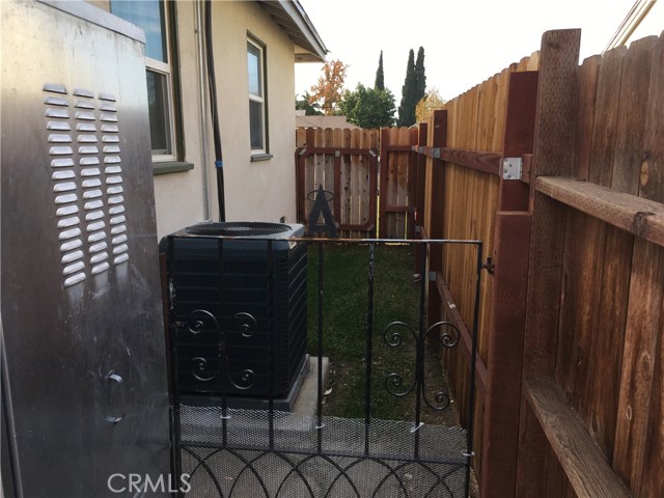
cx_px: 332
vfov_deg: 48.2
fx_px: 556
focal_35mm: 29
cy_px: 249
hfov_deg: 61.7
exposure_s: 1/384
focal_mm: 4.15
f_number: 2.2
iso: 25
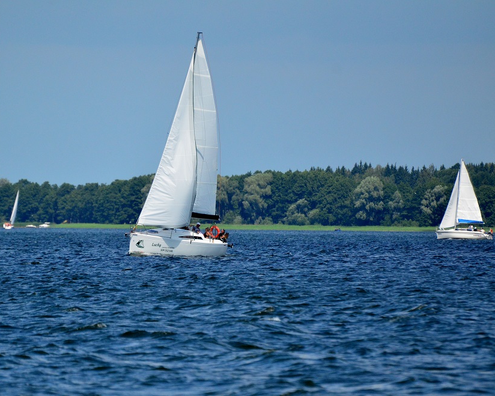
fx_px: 7485
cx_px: 205
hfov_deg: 3.8
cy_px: 198
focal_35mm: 511
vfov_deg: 3.0
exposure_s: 1/8000
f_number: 5.6
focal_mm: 300
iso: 1250
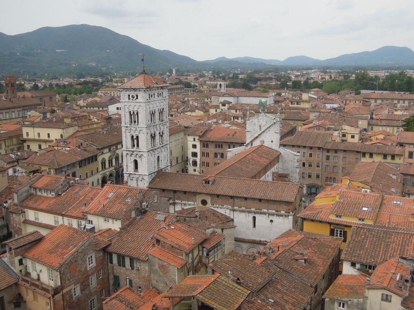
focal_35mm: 40
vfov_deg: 36.0
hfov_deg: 46.8
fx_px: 478
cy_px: 155
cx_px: 207
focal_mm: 7.2
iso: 160
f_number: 3.3
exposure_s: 1/1250
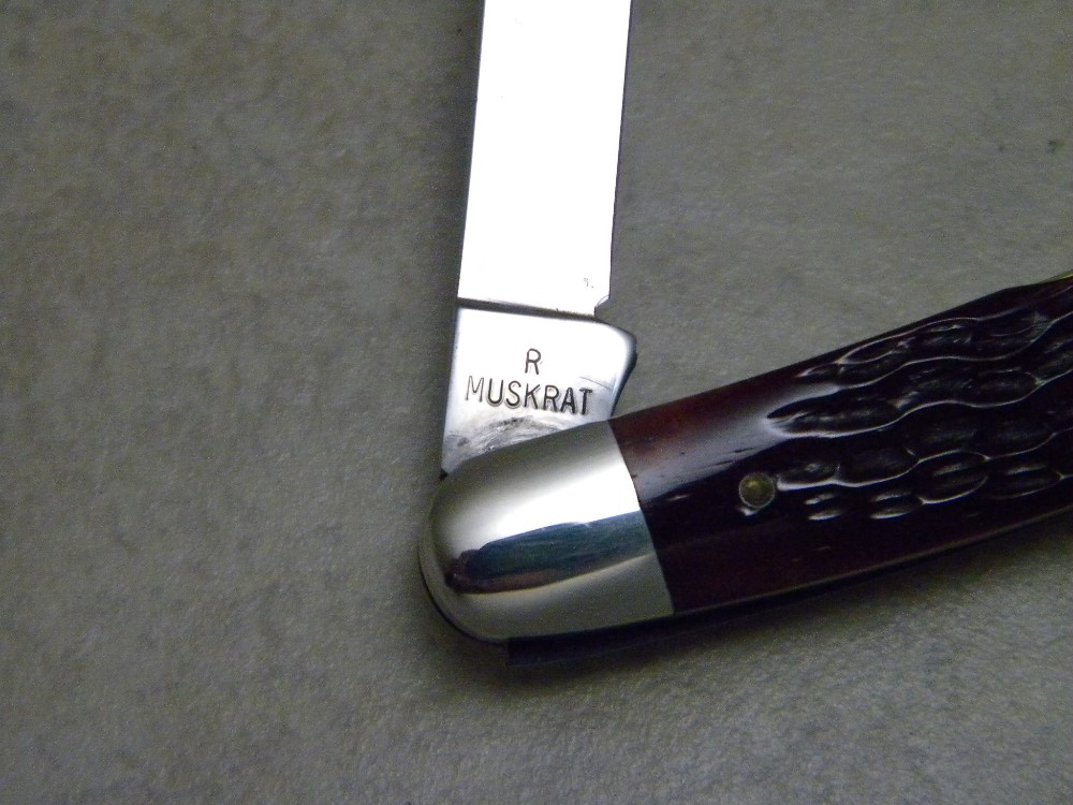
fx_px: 3255
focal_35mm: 105
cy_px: 402
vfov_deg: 14.1
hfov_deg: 18.7
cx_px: 536
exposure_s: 1/140
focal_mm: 19
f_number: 4.7
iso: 796
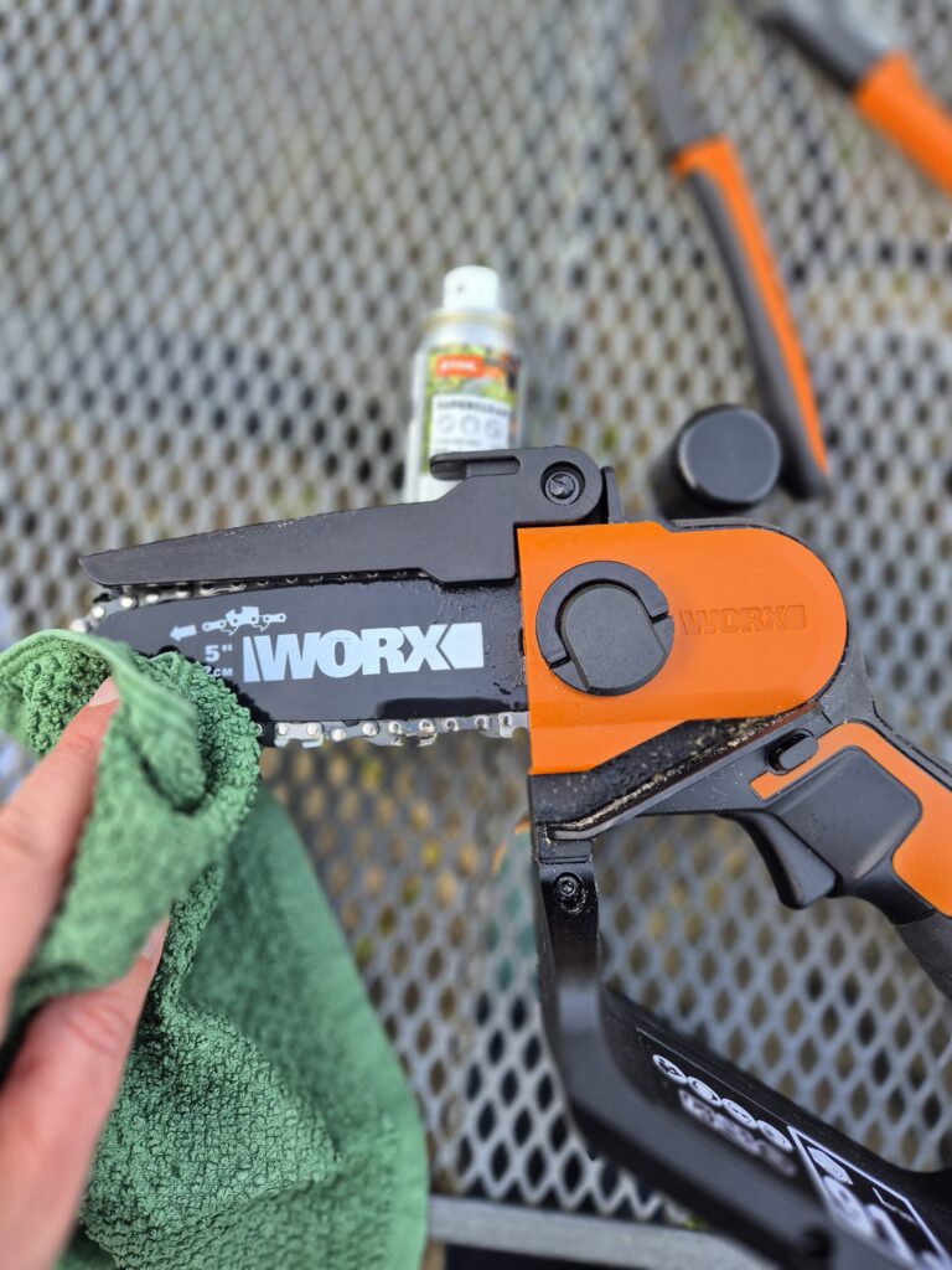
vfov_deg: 73.9
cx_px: 476
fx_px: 843
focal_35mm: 23
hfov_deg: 58.9
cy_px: 635
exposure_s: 1/165
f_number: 1.8
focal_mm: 5.4
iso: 25
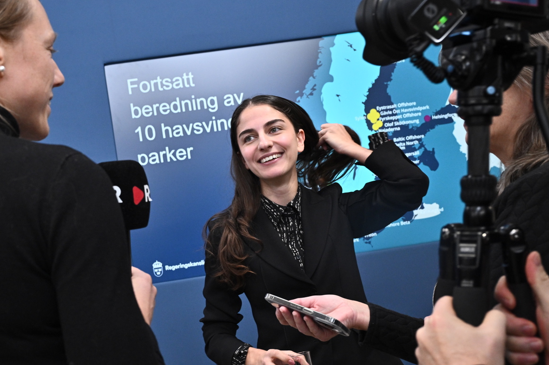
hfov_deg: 41.9
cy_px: 214
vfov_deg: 28.6
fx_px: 716
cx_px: 246
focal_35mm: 47
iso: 2000
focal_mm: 40
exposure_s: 1/200
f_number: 6.3
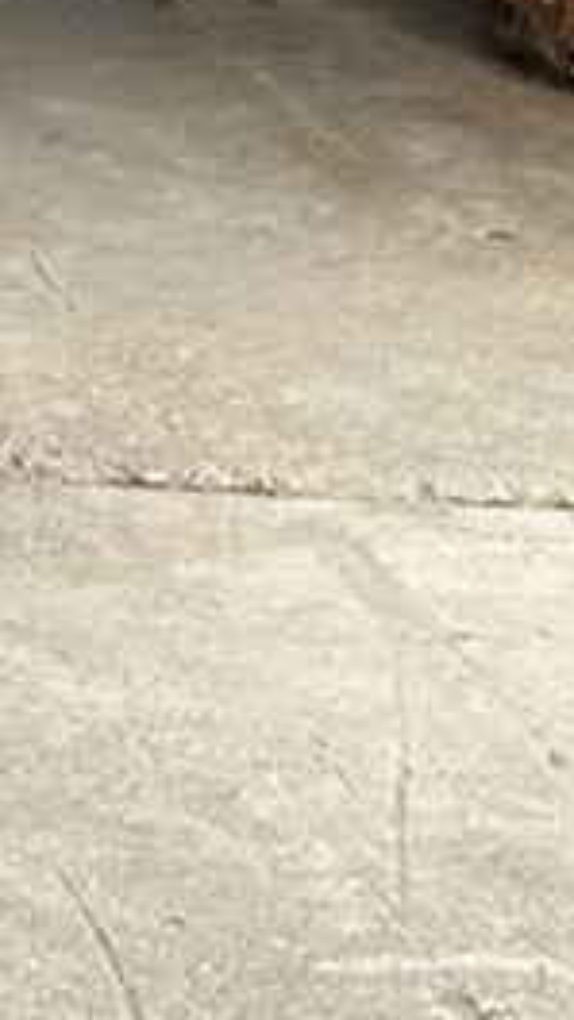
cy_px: 804
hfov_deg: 5.1
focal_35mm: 219
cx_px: -1387
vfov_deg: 9.8
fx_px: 5928
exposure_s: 1/121
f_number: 1.5
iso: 50
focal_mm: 5.7
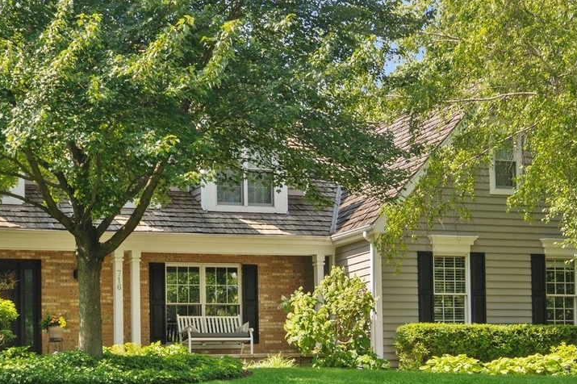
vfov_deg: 20.0
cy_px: 240
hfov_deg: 28.7
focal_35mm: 68
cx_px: 75
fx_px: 1089
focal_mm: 20
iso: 200
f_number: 8
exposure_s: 1/500
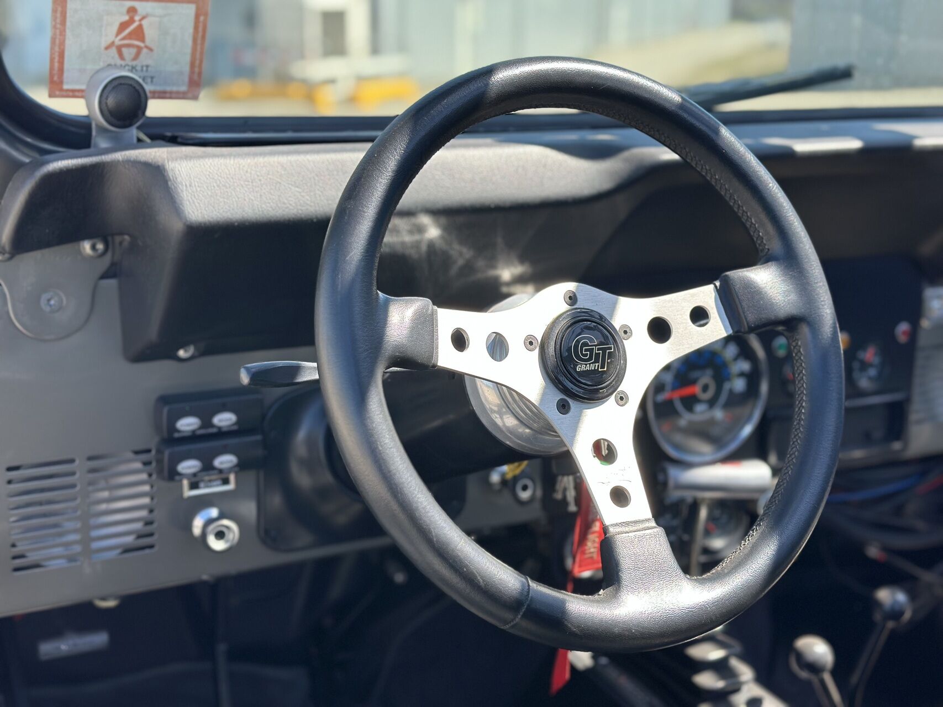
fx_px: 1308
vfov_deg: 30.3
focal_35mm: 48
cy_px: 354
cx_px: 472
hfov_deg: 39.7
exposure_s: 1/1199
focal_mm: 6.86
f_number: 1.78
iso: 80
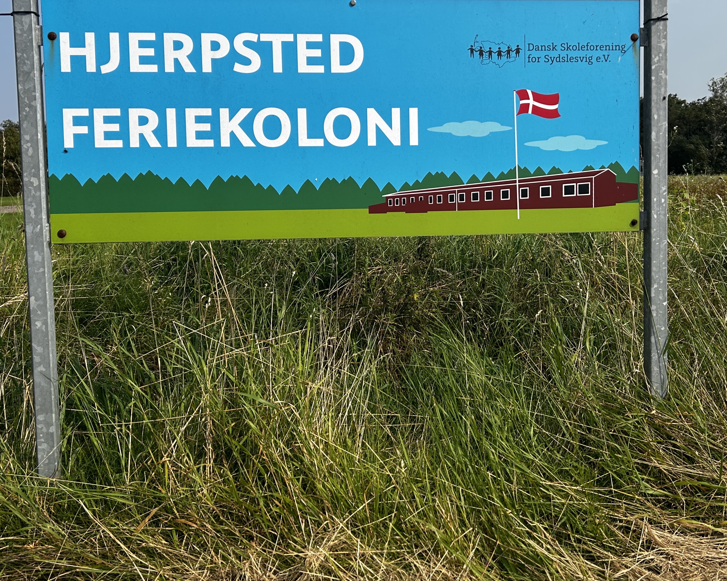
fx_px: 753
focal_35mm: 35
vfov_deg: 42.1
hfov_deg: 51.5
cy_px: 252
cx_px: 384
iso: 50
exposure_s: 1/4274
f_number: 1.5
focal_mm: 5.7
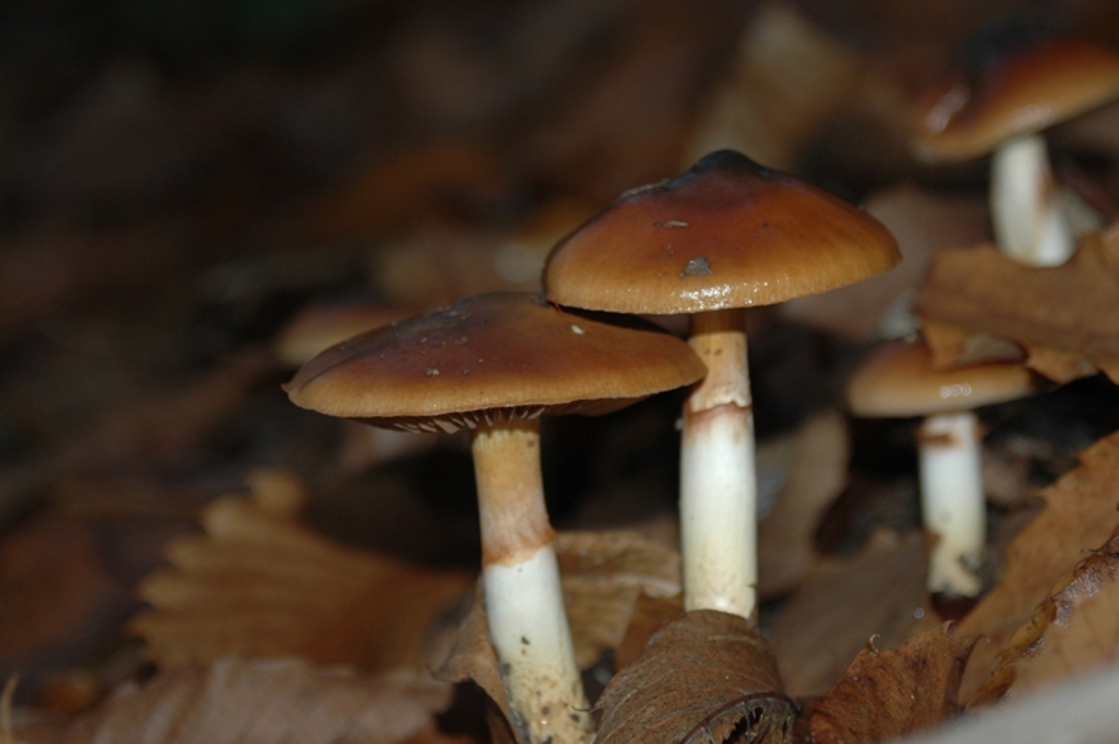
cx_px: 586
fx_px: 3976
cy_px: 358
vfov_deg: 10.7
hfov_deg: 16.0
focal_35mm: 128
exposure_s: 1/60
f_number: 5.6
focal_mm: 80
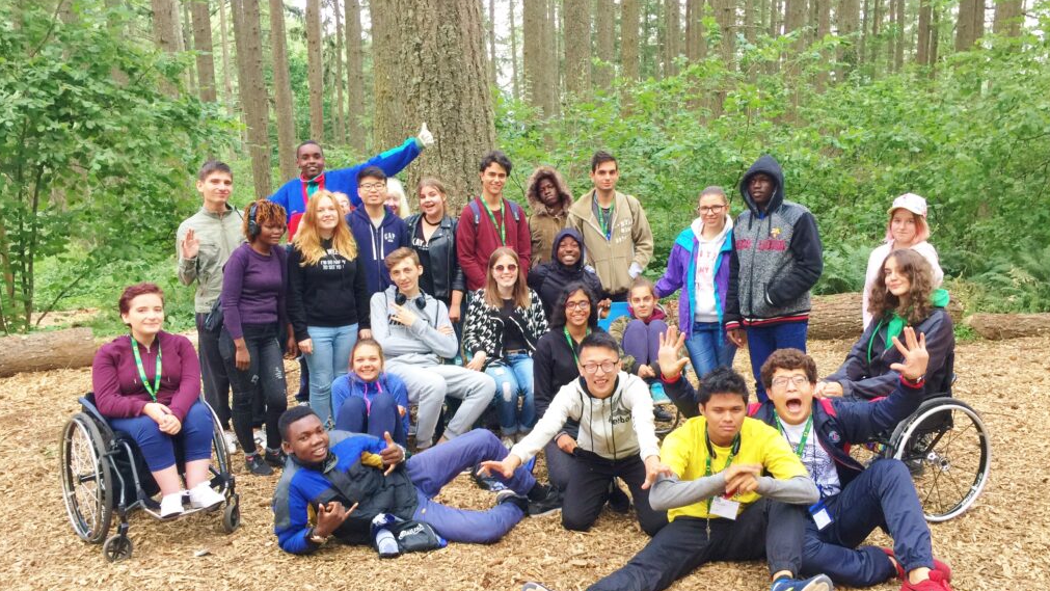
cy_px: 323
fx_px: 891
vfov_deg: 36.7
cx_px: 528
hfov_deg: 61.0
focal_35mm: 32
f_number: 2.2
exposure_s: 1/30
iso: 40
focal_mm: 4.15
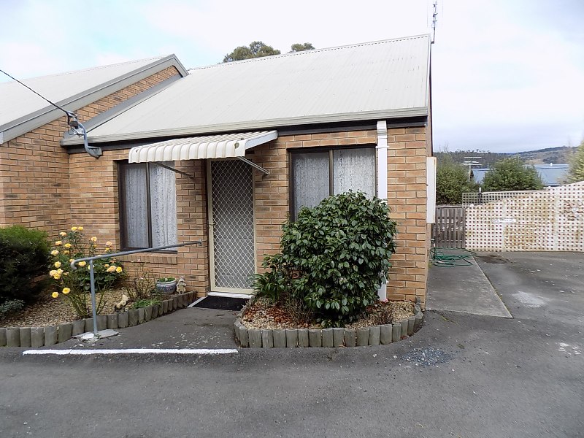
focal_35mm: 23
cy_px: 219
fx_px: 388
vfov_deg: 58.9
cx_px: 292
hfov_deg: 73.9
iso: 80
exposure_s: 1/320
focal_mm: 4
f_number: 3.1
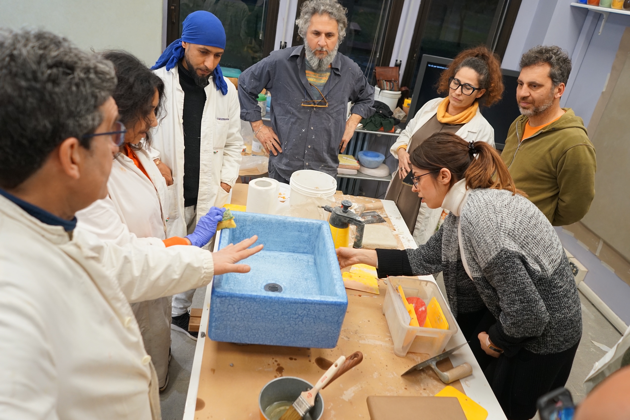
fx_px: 490
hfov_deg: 65.5
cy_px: 210
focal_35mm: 28
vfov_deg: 46.4
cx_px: 315
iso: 1000
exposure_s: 1/160
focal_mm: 28
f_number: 4
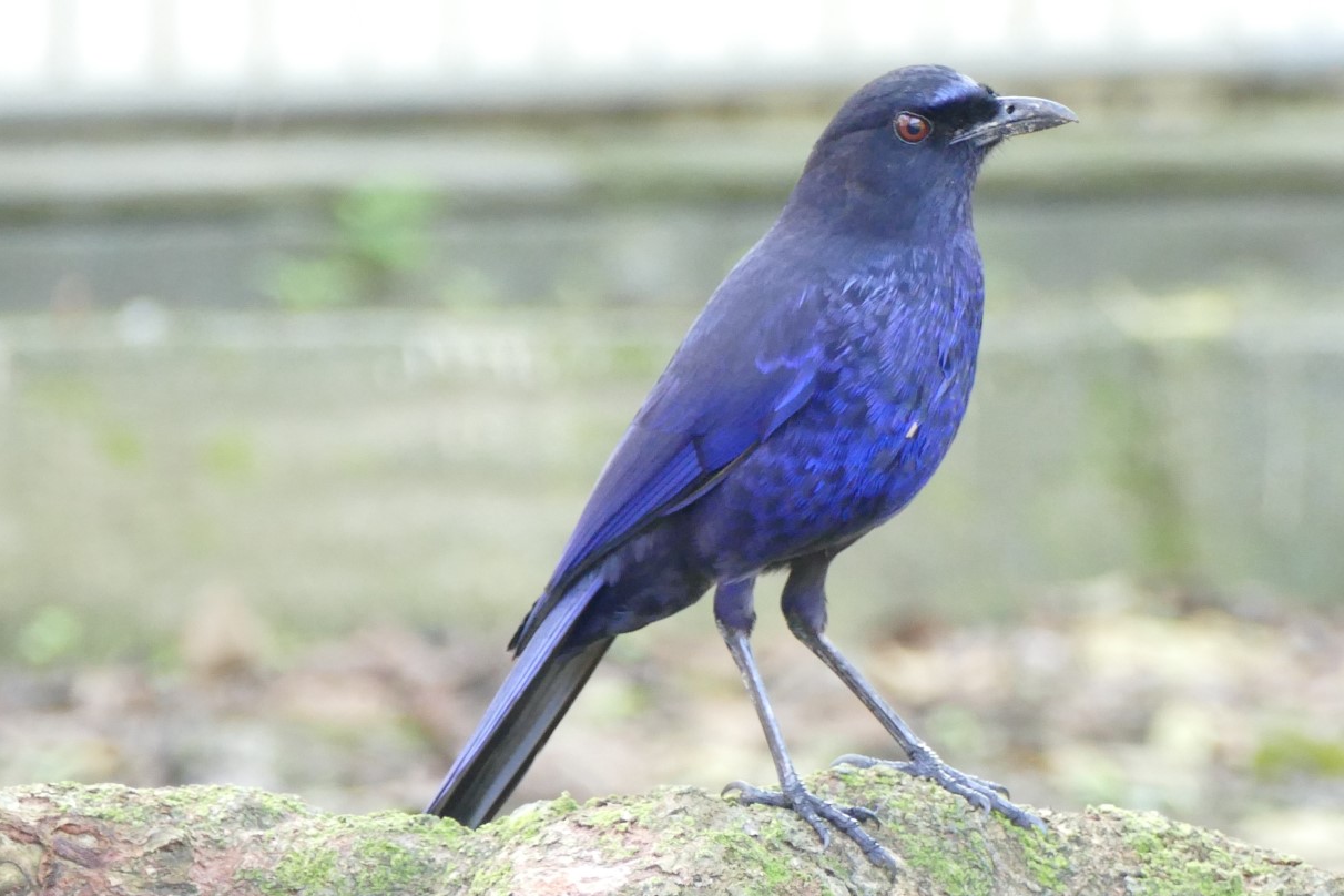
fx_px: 30387
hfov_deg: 2.5
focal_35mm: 814
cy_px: 492
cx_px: 823
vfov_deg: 1.7
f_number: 4
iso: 1000
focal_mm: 146
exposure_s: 1/125
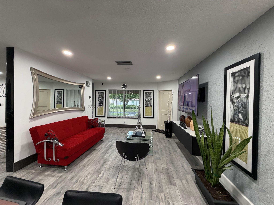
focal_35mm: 14
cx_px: 137
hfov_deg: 102.1
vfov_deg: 85.7
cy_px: 102
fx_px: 111
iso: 250
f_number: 2.2
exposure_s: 1/60
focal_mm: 2.22
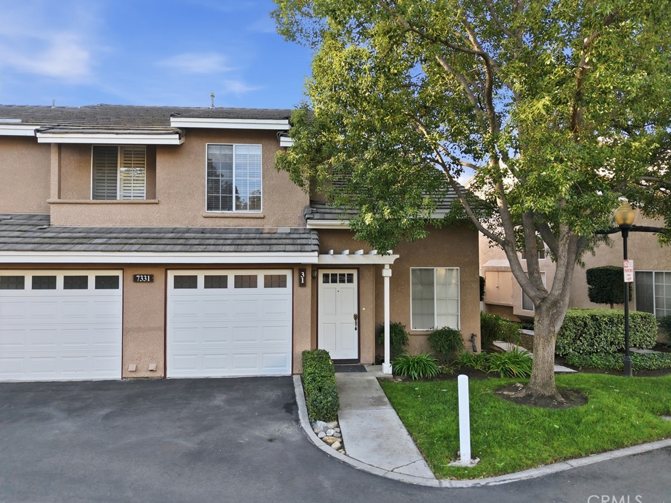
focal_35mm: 25
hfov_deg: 69.4
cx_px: 337
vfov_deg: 54.9
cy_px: 249
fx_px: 485
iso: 100
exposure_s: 1/240
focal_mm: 8.7
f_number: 1.8
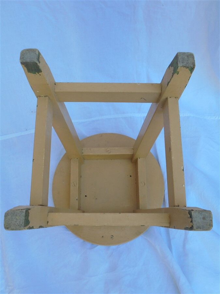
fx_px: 322
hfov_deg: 37.7
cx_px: 110
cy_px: 147
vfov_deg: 49.0
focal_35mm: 38
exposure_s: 1/80
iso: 100
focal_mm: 6.9
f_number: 4.2
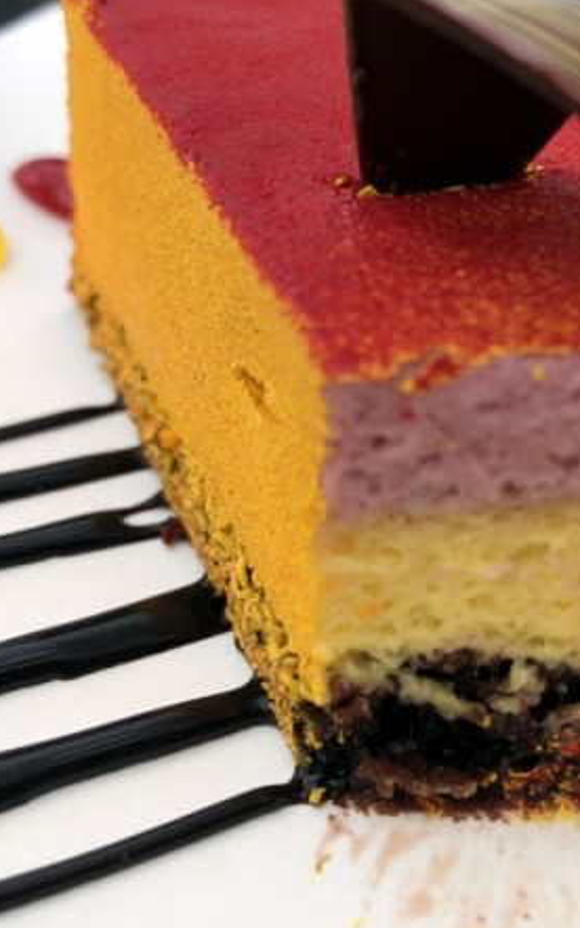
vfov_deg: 42.6
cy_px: 410
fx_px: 1189
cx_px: 389
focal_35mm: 47
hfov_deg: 27.2
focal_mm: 3.99
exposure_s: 1/528
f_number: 1.8
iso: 20
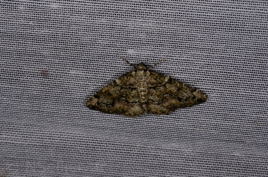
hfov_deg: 16.1
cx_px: 134
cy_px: 88
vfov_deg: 10.7
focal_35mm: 128
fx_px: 947
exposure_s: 1/60
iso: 100
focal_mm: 85
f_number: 25
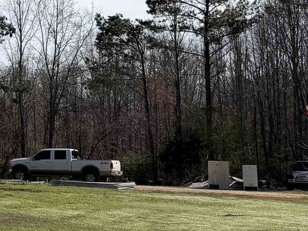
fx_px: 845
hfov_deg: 16.2
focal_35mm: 95
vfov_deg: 15.4
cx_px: -298
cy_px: 31
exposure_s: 1/6711
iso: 80
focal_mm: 6.76
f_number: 1.78
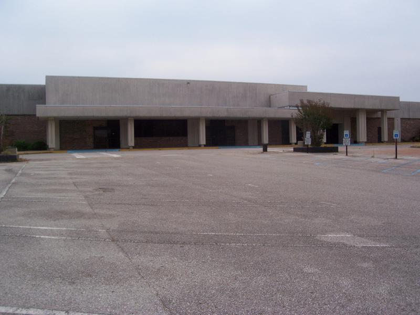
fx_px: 413
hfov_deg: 54.0
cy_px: 158
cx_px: 210
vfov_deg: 41.8
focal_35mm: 34
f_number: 5.1
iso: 80
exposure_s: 1/683
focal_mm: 5.6
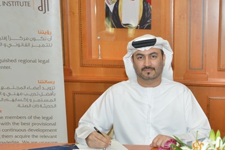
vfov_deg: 19.9
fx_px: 425
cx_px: 221
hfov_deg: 28.0
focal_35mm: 68
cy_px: 114
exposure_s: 1/100
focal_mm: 34
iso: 800
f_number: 5.6
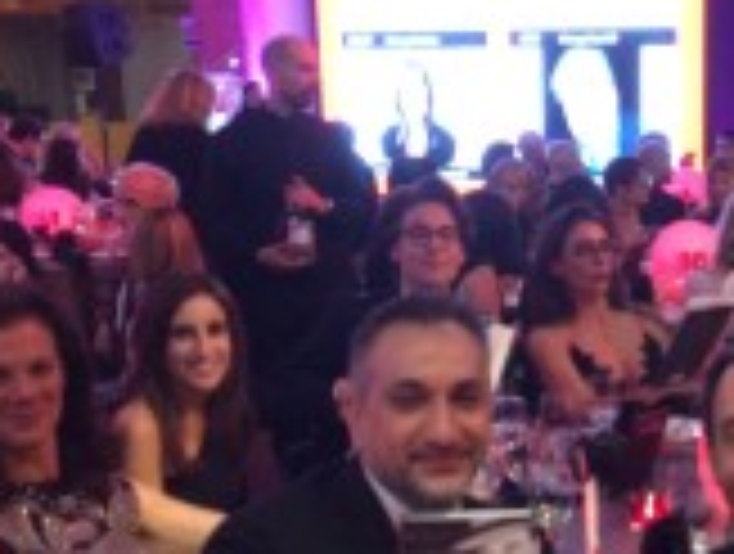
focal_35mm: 71
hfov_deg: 26.1
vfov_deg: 20.7
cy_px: 401
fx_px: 1509
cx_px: 716
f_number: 2.2
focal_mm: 4.15
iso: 320
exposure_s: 1/15
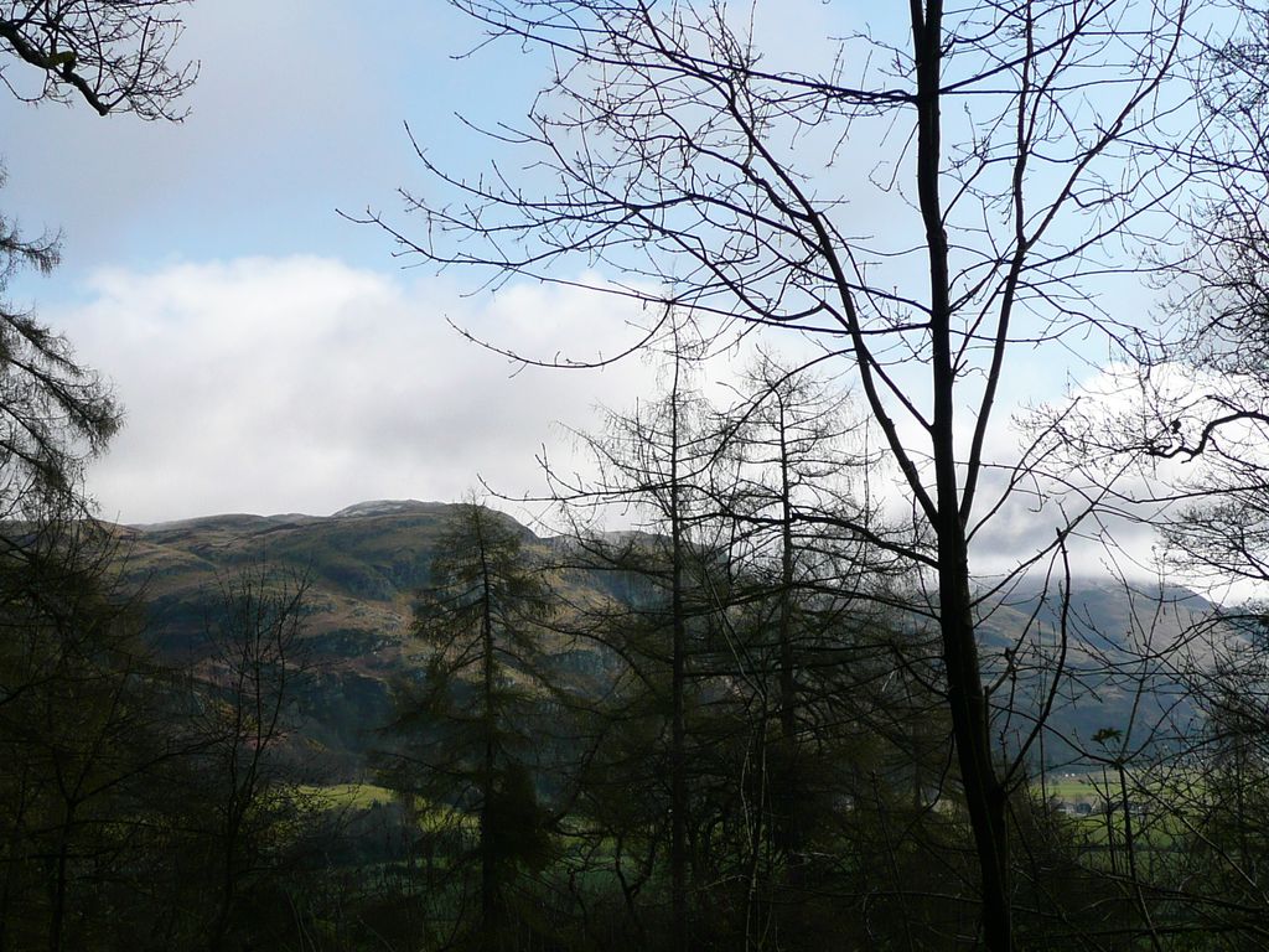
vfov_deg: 22.9
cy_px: 476
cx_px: 634
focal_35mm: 64
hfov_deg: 30.3
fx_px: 2346
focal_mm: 7
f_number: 4
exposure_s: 1/640
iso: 100
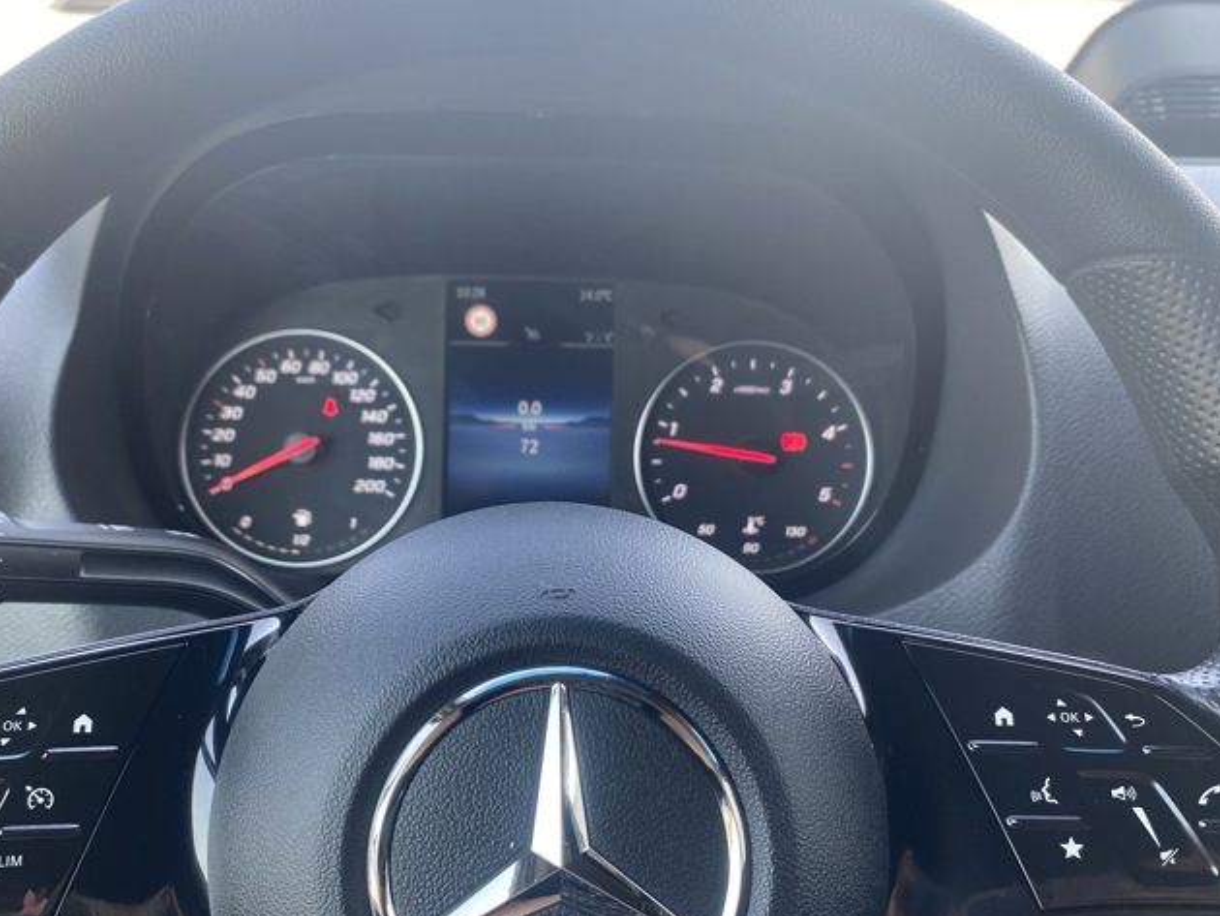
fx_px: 1163
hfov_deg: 55.2
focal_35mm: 33
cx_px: 550
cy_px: 455
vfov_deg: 43.0
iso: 80
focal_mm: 4.25
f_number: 1.8
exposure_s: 1/122
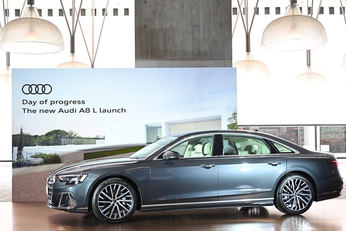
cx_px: 173
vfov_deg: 31.2
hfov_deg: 45.4
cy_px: 116
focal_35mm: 43
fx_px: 413
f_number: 4
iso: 200
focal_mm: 43
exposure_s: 1/125
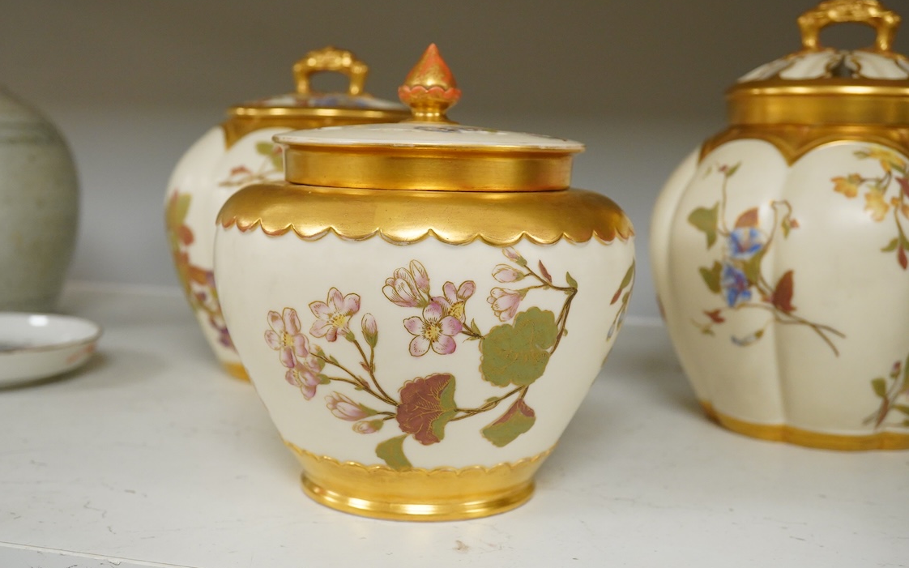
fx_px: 1139
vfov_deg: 28.0
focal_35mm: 46
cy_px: 280
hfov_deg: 43.5
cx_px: 454
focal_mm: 30
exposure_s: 1/160
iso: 2500
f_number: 9
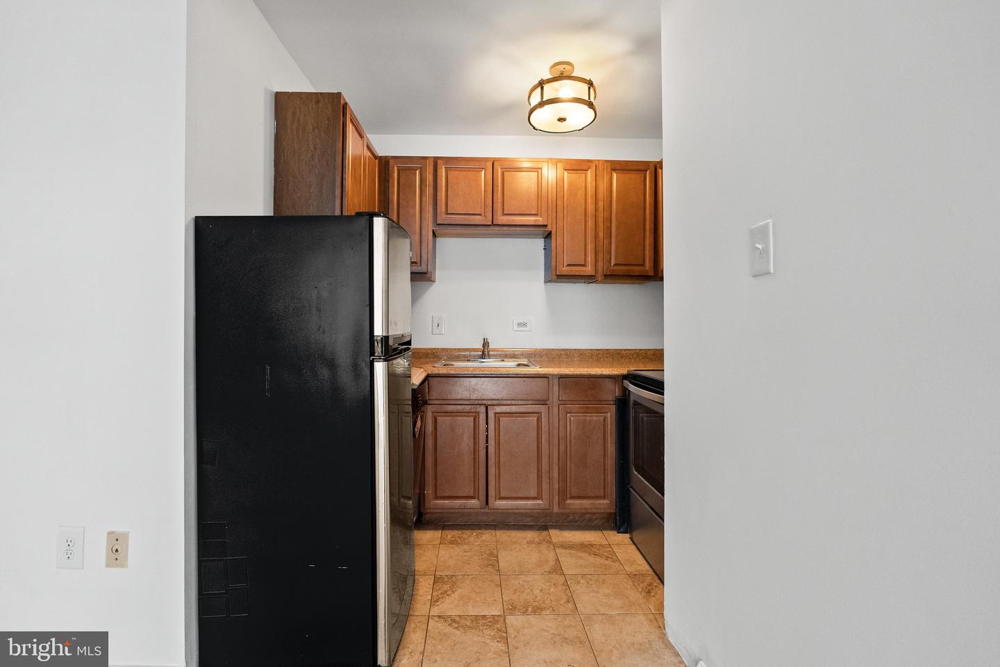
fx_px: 458
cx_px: 500
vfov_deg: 72.1
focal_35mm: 16
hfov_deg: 95.0
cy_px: 334
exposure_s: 1/25
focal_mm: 16.5
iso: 3200
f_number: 4
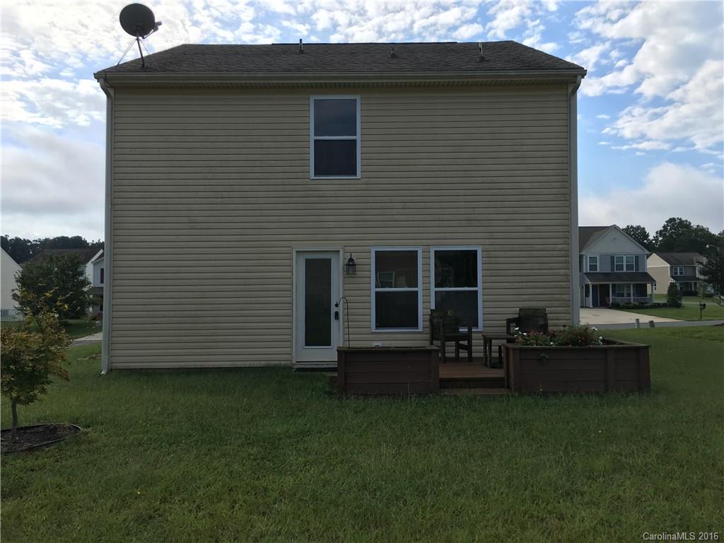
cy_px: 272
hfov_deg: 61.7
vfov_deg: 48.2
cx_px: 362
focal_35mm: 29
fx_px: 607
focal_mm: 4.15
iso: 25
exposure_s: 1/1479
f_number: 2.2
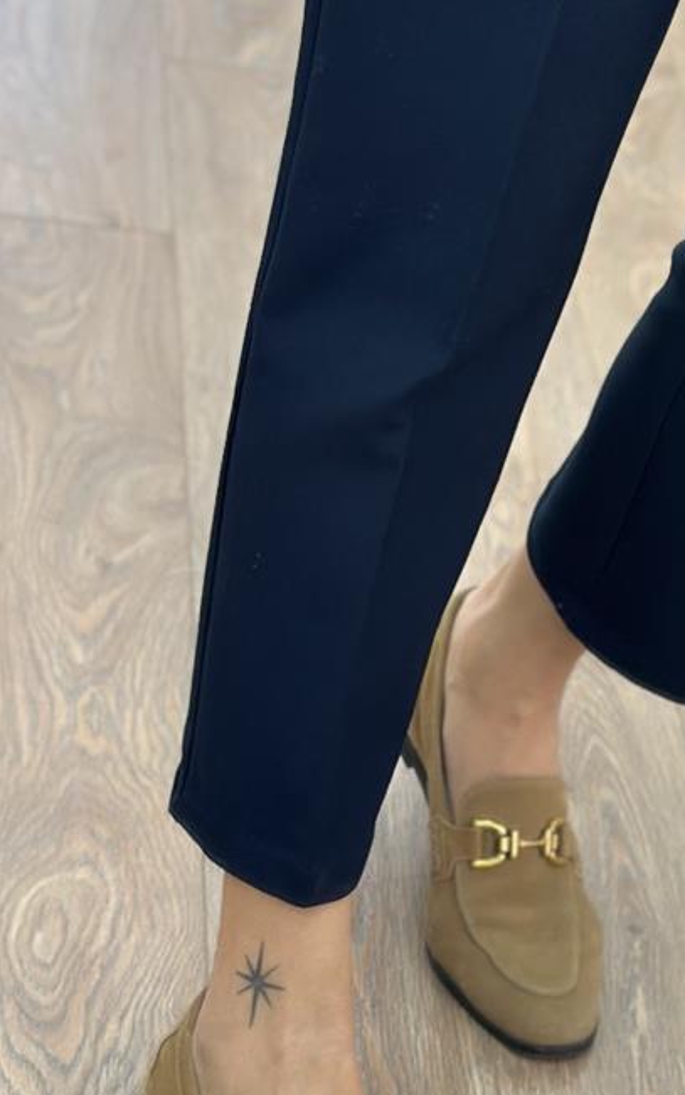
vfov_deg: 16.3
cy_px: -54
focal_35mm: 125
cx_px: 820
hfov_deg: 10.3
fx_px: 3733
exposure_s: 1/100
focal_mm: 6.86
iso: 64
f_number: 1.78
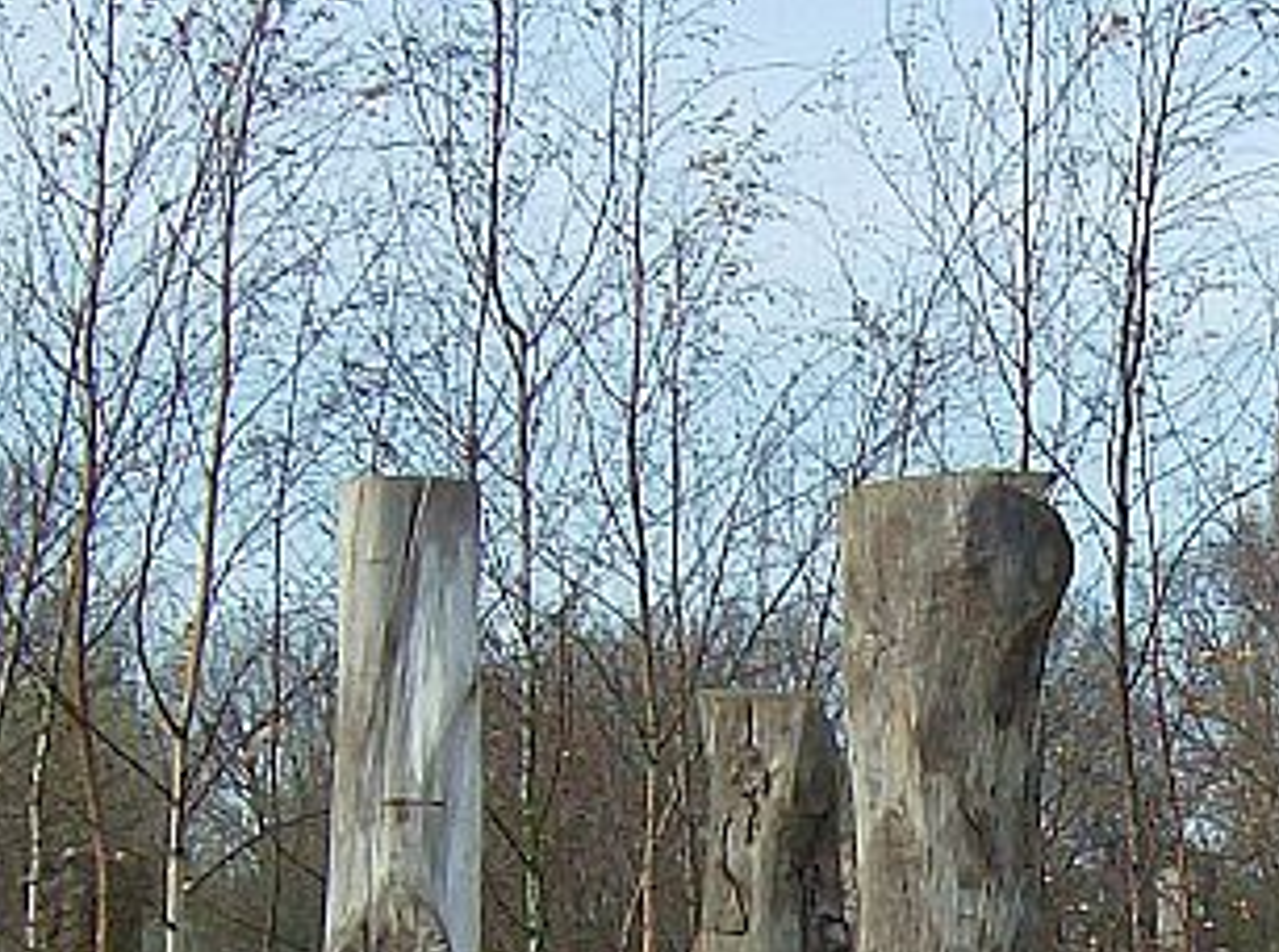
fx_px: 5677
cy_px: 1054
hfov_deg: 12.7
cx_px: 1191
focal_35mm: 154
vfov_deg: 9.5
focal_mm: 7.7
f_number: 5.1
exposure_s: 1/309
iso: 100
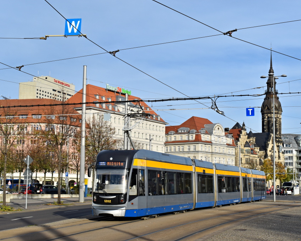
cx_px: 167
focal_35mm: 60
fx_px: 531
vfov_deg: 25.6
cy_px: 120
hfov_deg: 31.6
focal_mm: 35
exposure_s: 1/400
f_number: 10
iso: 200
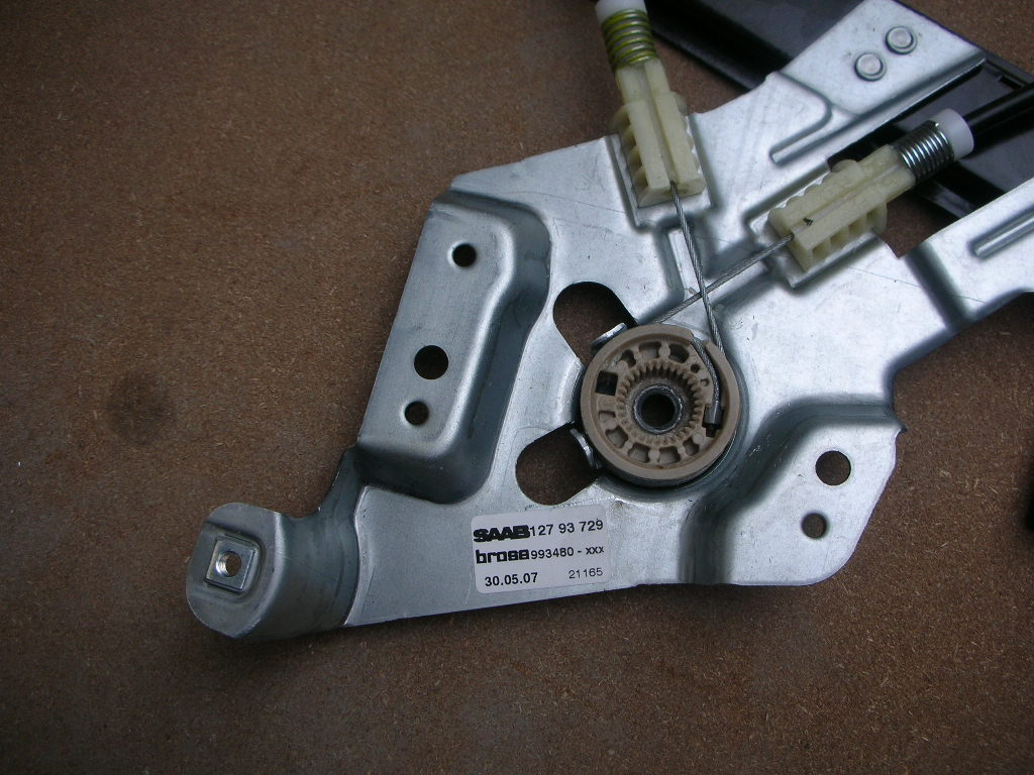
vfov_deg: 40.7
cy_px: 388
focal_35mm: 35
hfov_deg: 52.6
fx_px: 1045
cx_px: 517
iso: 50
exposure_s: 1/189
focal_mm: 5.8
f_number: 3
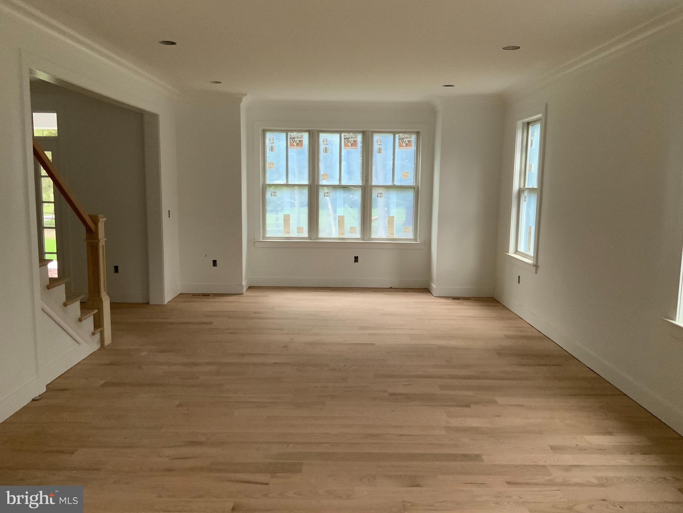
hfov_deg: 61.7
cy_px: 256
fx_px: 572
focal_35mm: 29
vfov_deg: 48.2
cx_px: 342
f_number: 1.8
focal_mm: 3
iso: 320
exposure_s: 1/55
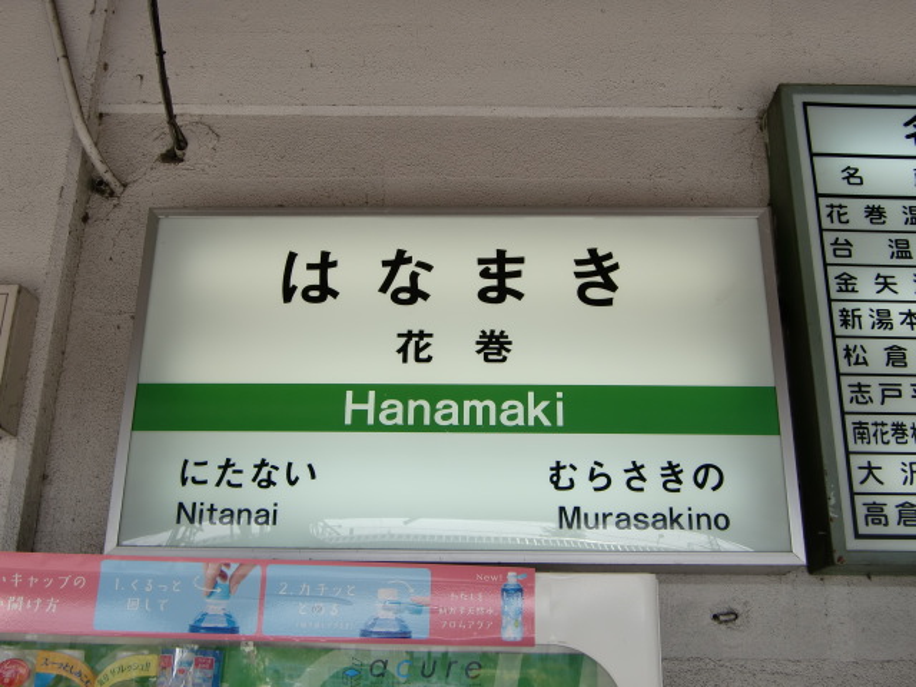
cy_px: 344
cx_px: 458
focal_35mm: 39
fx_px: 1032
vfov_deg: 36.8
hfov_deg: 47.9
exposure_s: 1/160
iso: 64
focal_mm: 6.9
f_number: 3
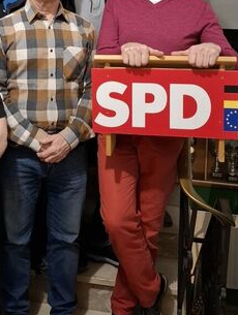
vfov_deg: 45.9
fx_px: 365
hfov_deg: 34.6
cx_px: 36
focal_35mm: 40
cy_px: 103
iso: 500
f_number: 1.8
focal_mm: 5.54
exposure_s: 1/25
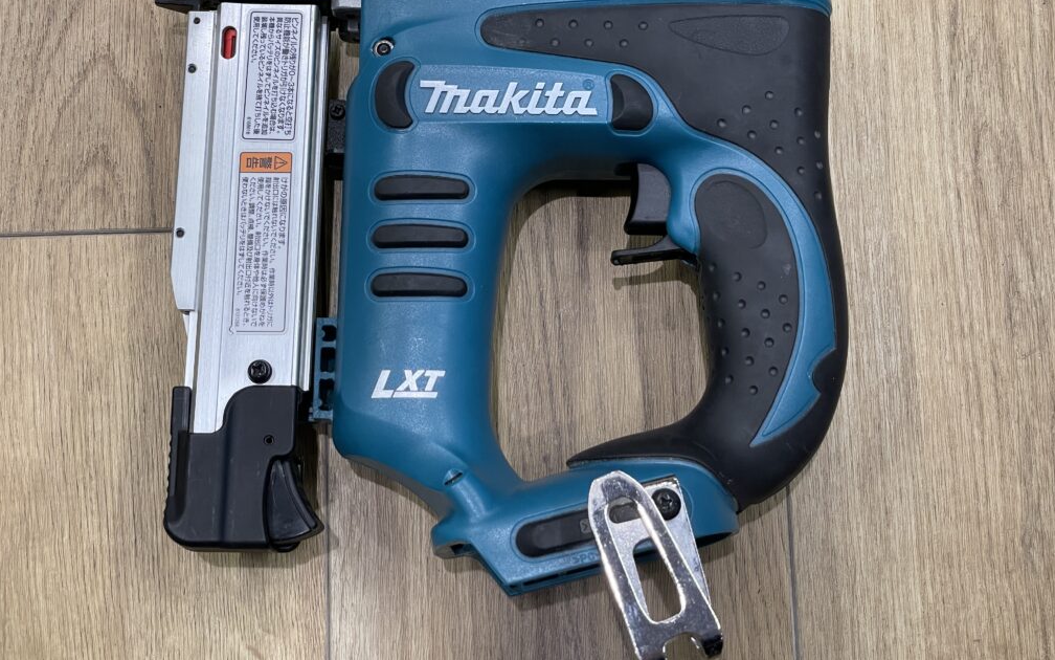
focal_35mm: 56
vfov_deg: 23.1
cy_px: 310
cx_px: 530
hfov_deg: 36.3
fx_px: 1610
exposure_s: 1/100
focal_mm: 6
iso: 200
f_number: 2
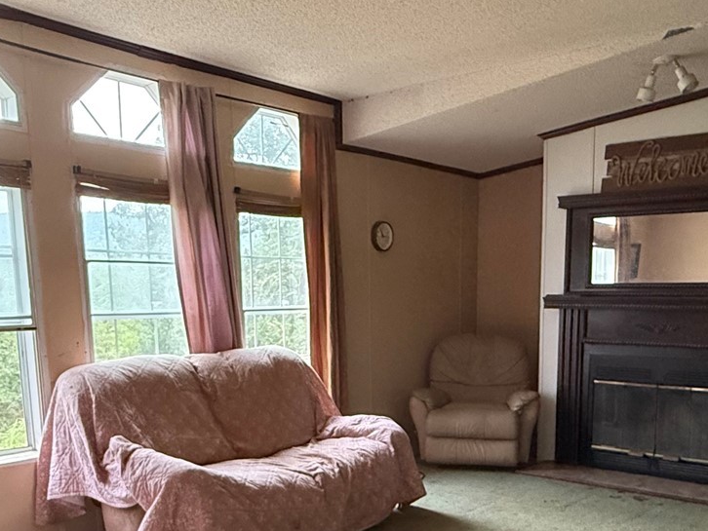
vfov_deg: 37.5
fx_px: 757
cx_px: 398
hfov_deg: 50.0
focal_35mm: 37
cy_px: 415
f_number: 2.2
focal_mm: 2.22
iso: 640
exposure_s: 1/120
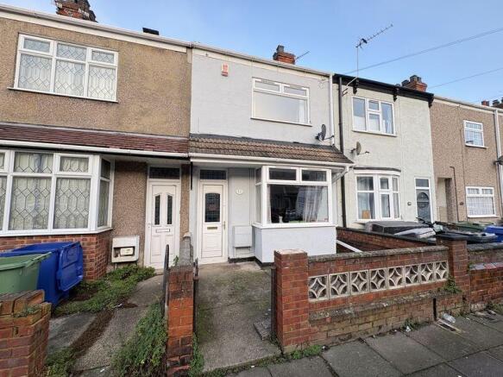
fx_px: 203
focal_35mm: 14
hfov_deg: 102.1
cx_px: 252
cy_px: 188
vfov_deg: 85.7
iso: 40
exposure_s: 1/150
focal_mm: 2.22
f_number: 2.2
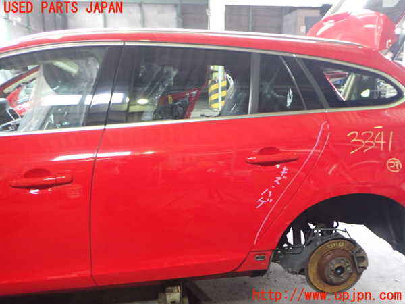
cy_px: 152
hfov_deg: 60.0
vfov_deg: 46.8
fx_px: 351
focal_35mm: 30
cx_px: 202
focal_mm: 5.4
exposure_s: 1/30
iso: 320
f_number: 2.3
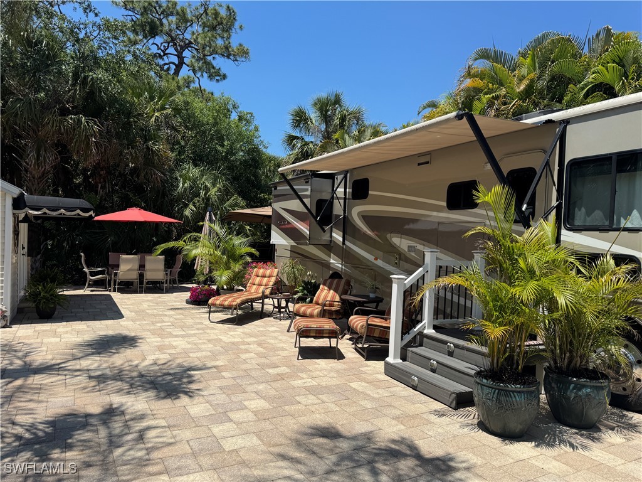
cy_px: 241
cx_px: 321
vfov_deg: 56.8
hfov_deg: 71.6
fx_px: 445
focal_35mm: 24
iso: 80
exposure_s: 1/4608
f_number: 1.78
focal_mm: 6.76
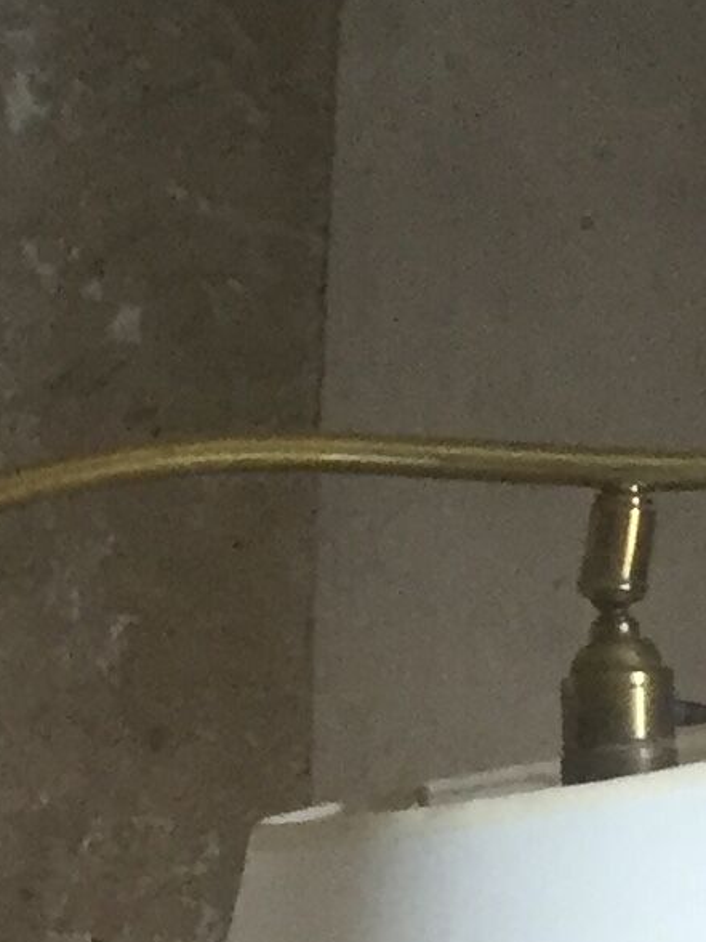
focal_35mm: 161
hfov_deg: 9.1
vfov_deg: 10.5
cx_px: -75
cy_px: 2299
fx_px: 4378
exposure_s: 1/33
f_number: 2.2
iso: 160
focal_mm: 4.15
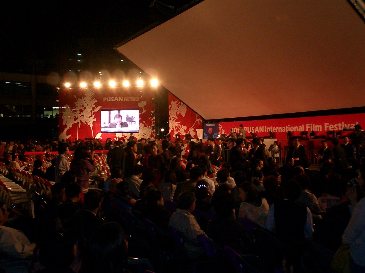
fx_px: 390
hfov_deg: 50.1
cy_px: 136
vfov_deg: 38.7
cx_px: 182
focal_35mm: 37
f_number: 3.5
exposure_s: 1/40
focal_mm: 5.6
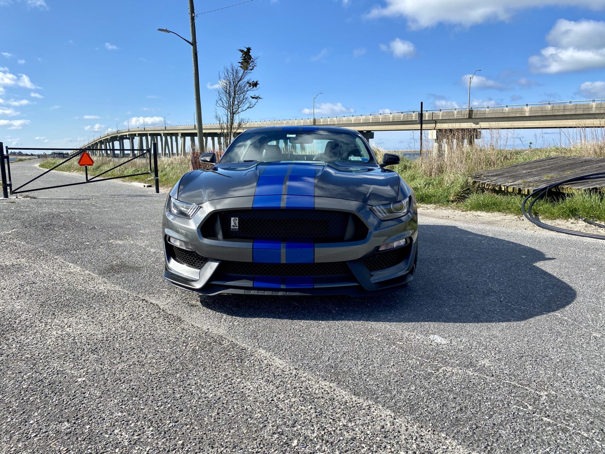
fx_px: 454
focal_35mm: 26
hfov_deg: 67.3
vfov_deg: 53.1
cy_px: 227
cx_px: 302
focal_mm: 4.25
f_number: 1.8
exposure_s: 1/2899
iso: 32
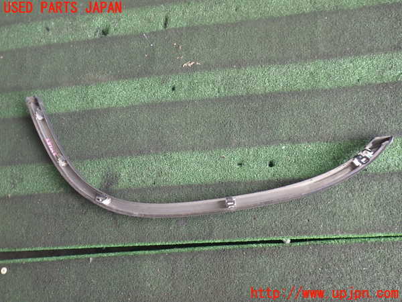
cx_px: 201
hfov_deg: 60.0
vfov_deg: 46.8
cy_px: 151
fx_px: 348
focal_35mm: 30
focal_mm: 5.4
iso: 200
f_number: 2.3
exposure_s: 1/80
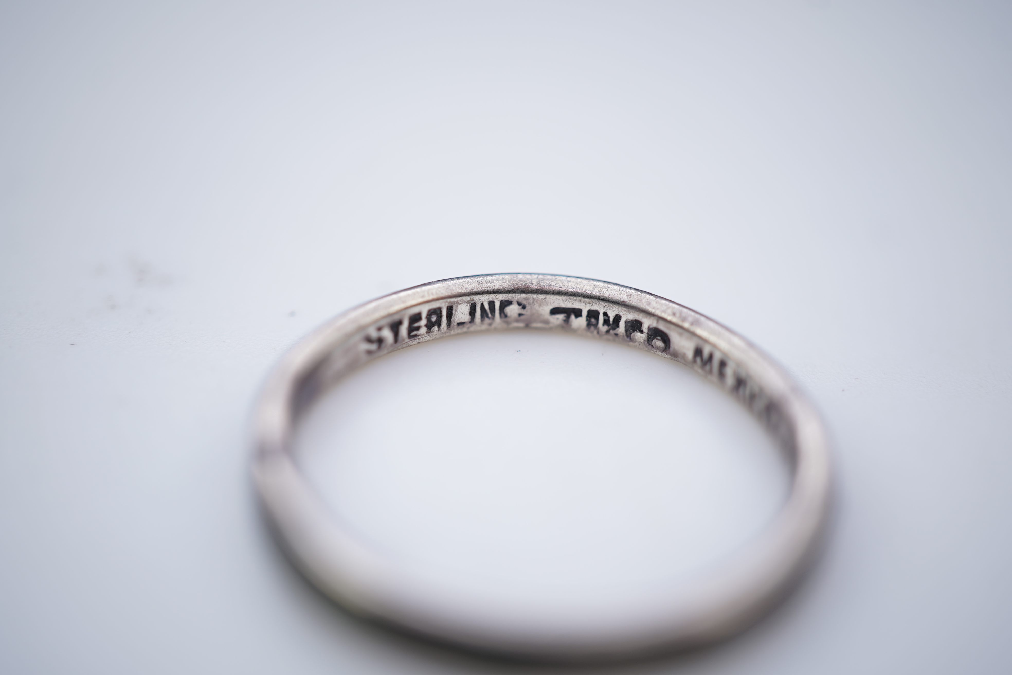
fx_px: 1265
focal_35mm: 45
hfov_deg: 43.6
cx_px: 506
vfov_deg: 29.9
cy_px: 338
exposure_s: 1/60
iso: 100
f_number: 4.5
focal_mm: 30
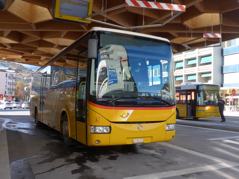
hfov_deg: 51.4
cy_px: 90
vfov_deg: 39.7
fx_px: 249
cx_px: 120
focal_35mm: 36
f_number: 2.8
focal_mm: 7.5
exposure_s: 1/320
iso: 80
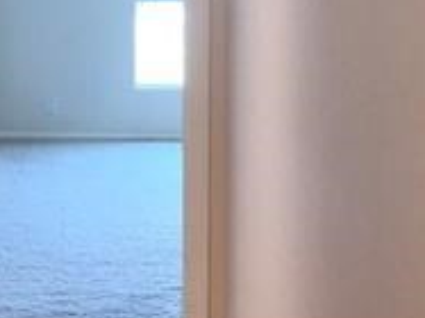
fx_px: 1411
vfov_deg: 12.7
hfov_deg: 16.9
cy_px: -11
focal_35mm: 115
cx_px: 32
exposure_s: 1/58
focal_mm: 3.99
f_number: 1.8
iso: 20
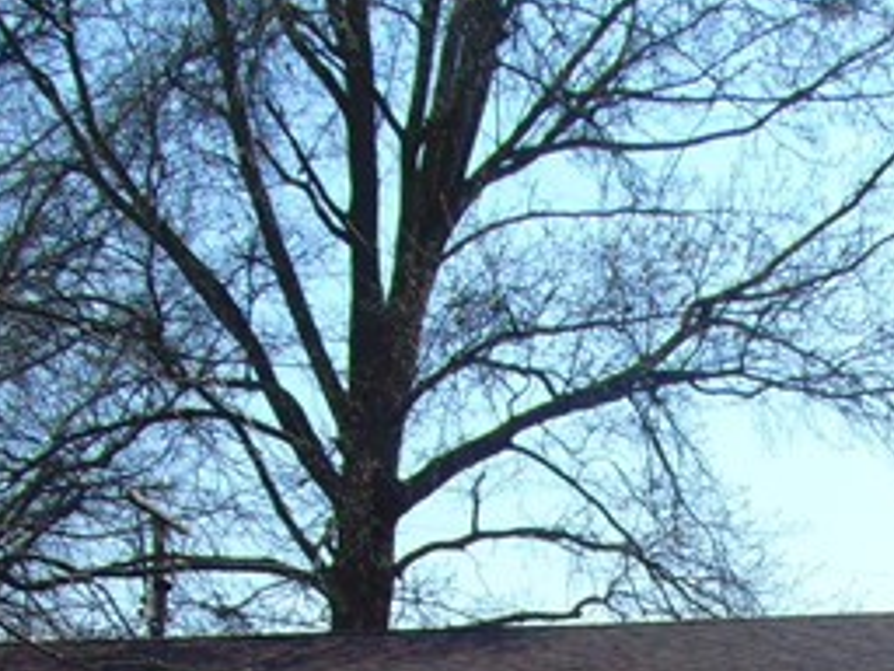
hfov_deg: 19.4
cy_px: 1129
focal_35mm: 100
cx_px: 754
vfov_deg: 13.5
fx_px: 2583
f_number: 7.7
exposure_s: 1/250
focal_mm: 4.5
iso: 80
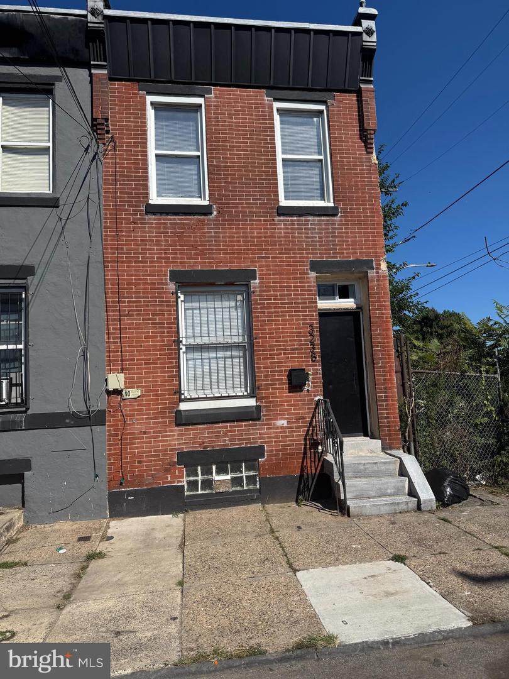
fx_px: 471
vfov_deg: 71.6
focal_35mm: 24
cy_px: 340
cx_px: 254
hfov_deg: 56.8
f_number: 1.78
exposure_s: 1/7092
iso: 80
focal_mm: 6.76
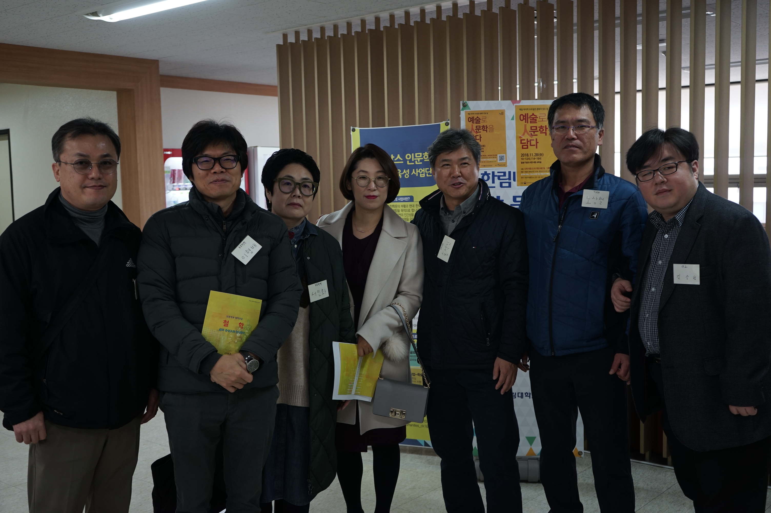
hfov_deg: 49.6
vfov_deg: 34.1
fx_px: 835
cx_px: 386
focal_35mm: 39
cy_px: 256
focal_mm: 39
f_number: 4.5
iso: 640
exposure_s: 1/40
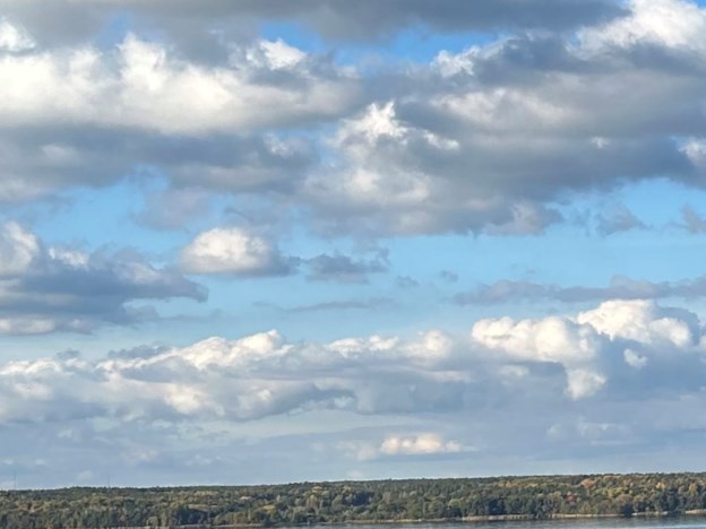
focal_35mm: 120
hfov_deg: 15.4
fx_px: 2447
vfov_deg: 12.3
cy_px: 240
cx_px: 978
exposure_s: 1/4115
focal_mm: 5.7
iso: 50
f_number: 1.5
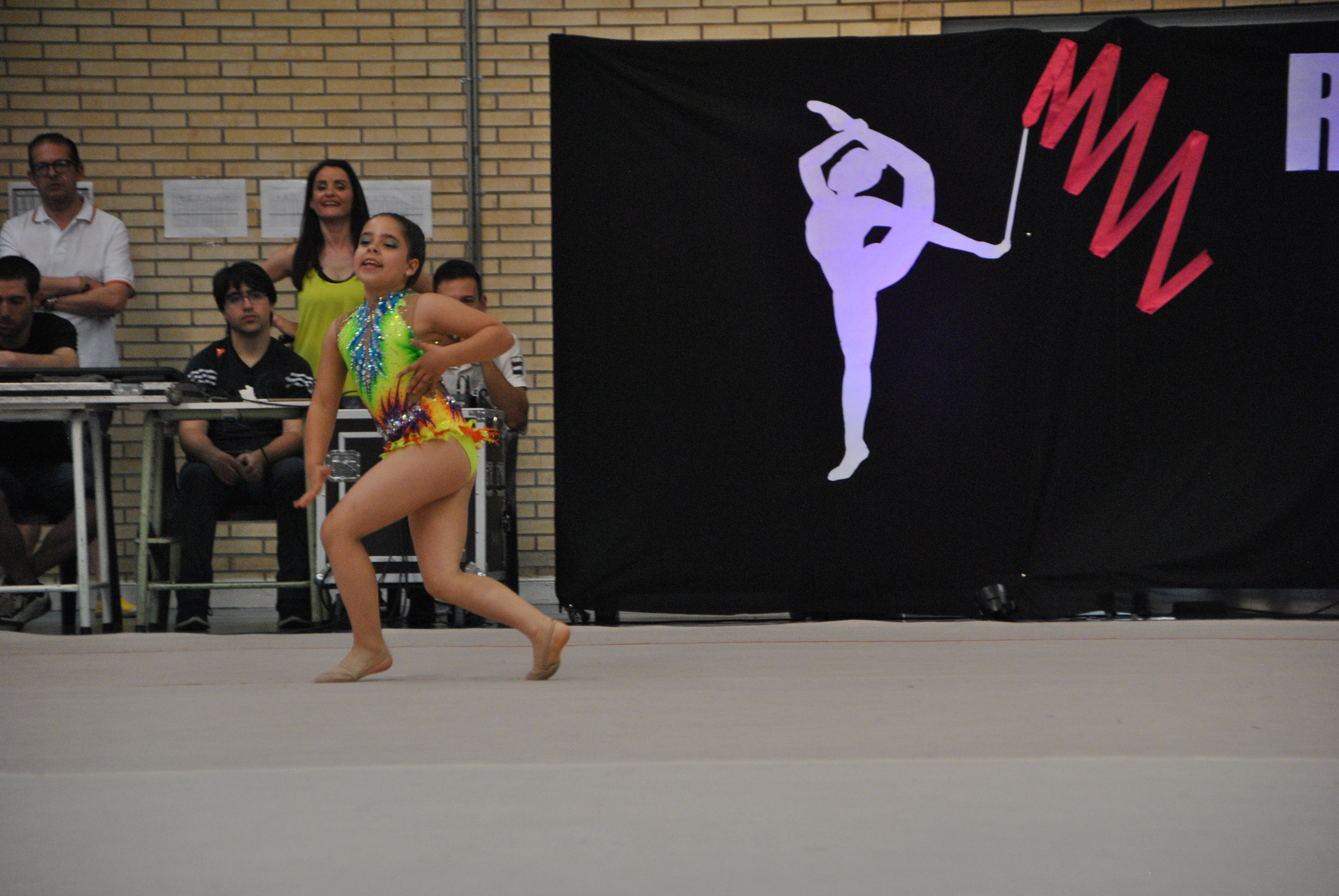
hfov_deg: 13.4
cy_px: 448
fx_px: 5698
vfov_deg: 9.0
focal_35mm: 153
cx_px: 670
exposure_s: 1/250
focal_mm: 102
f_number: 5.6
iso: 800
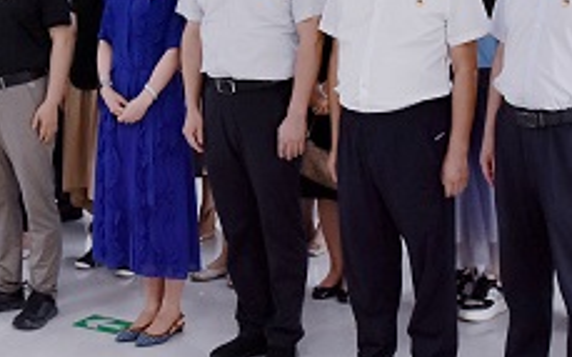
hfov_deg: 28.5
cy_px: -12
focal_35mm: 72
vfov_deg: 17.6
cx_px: 207
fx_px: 1122
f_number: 3.5
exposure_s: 1/500
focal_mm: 18
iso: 1250
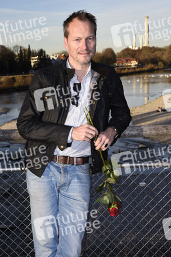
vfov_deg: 34.5
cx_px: 86
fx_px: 414
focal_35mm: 58
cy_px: 128
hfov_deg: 23.3
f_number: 10
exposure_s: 1/160
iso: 200
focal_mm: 58
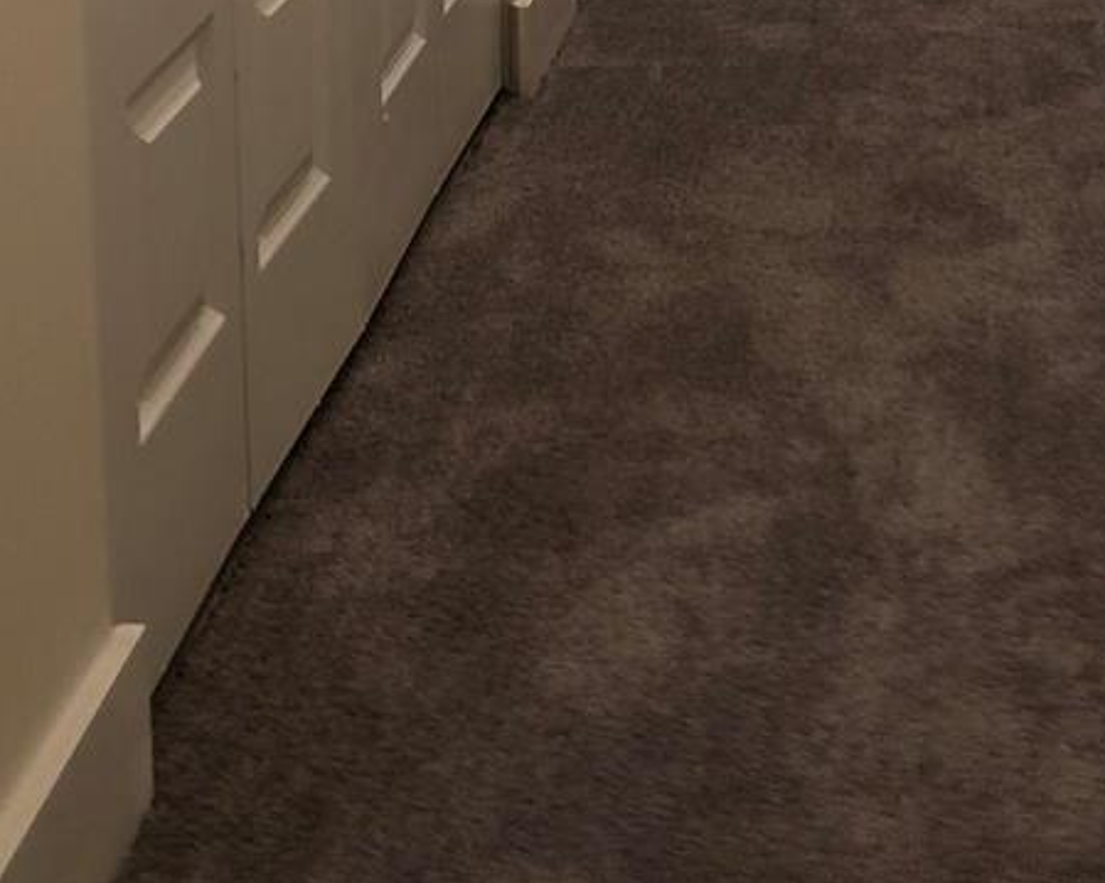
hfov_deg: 25.7
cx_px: 869
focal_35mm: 73
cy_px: -347
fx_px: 2387
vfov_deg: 19.0
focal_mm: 4
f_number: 1.8
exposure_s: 1/30
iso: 25
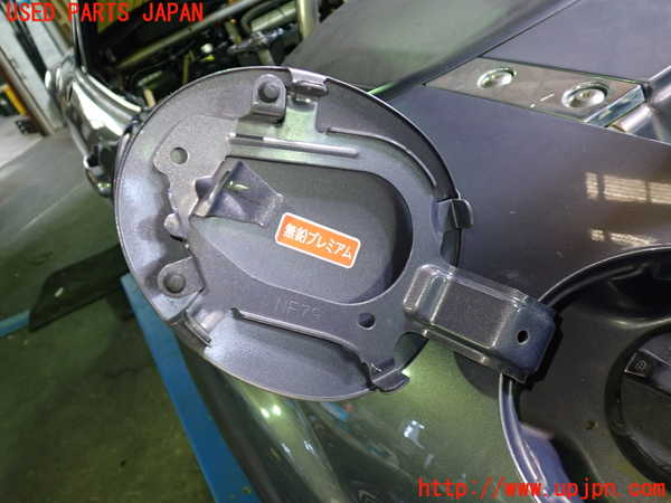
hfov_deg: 60.0
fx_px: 582
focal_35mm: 30
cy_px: 252
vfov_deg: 46.8
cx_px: 336
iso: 250
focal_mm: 5.4
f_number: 2.3
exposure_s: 1/30
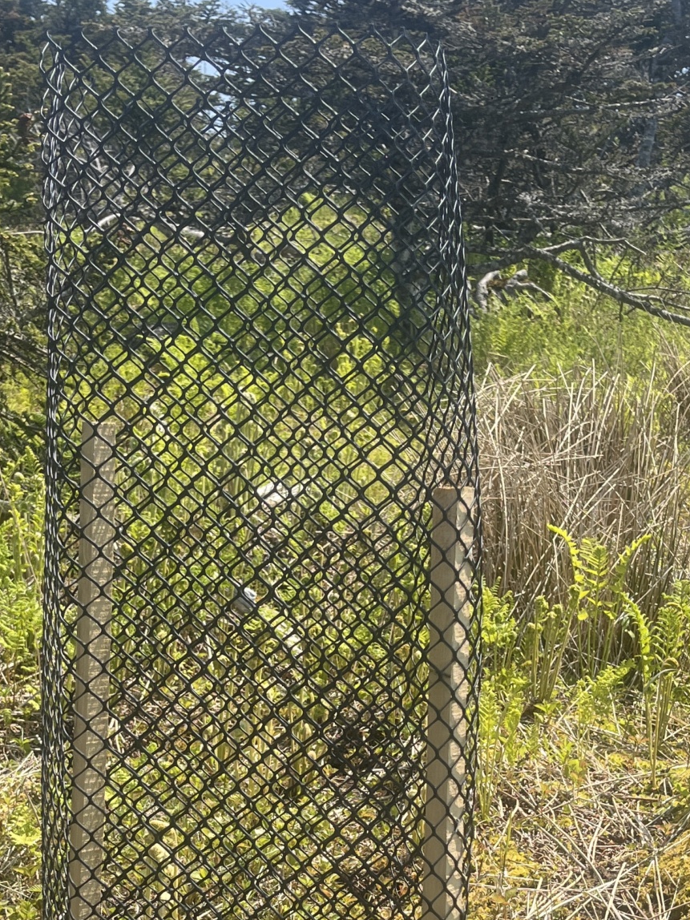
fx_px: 1541
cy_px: 769
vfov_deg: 32.1
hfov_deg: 25.2
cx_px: 321
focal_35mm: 58
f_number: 1.6
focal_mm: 5.1
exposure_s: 1/1890
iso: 50
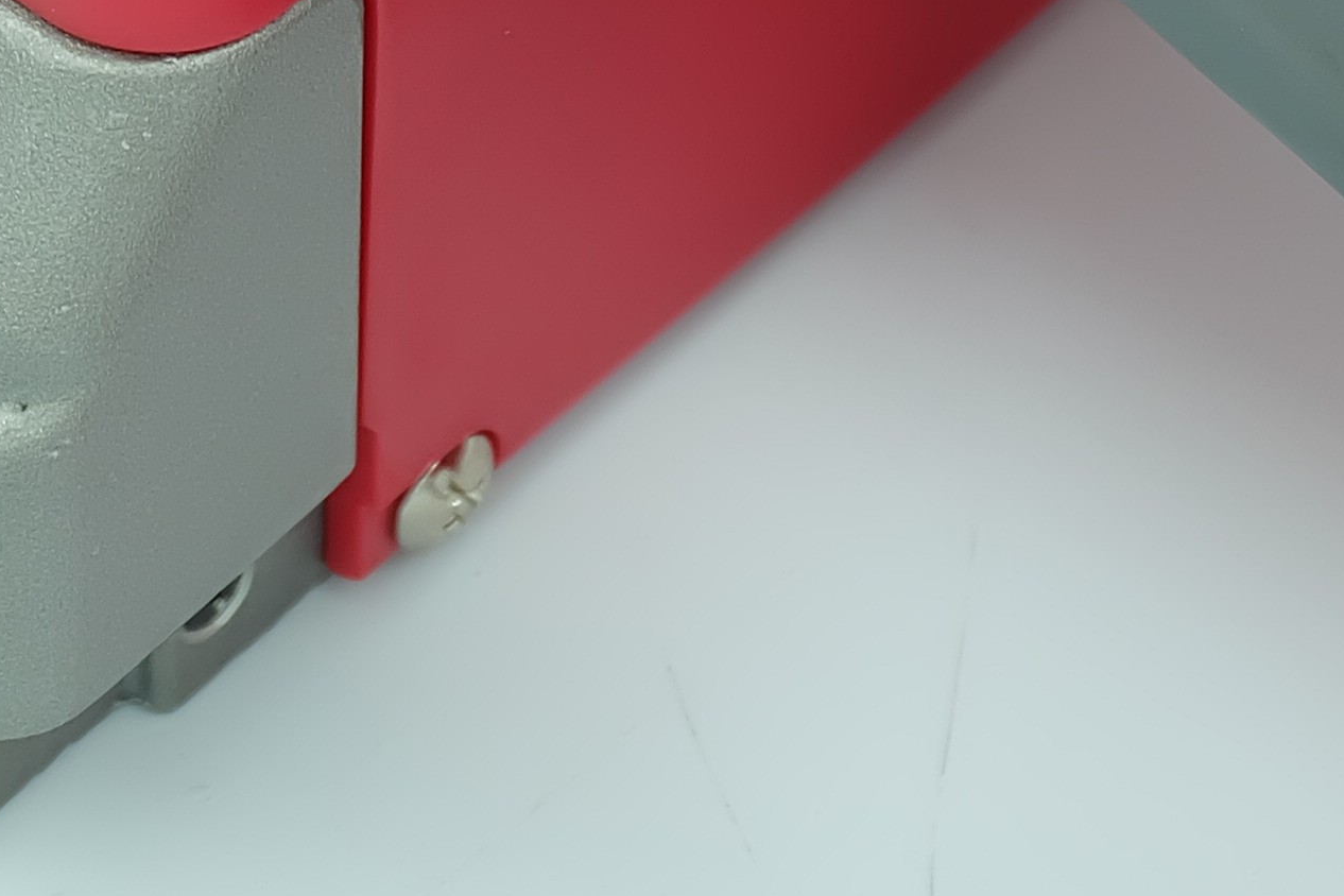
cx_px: 447
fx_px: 8661
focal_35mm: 232
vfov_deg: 5.8
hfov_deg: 8.9
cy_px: -706
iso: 400
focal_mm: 40.2
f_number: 5.3
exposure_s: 1/200
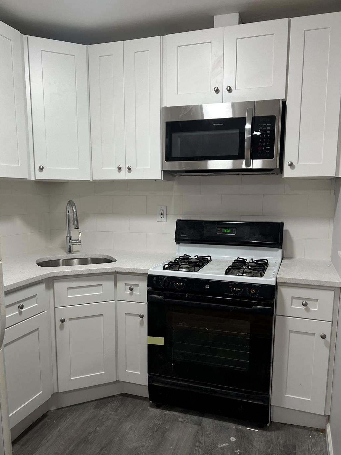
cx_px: 164
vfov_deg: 61.5
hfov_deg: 48.2
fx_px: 381
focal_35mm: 29
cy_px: 248
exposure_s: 1/60
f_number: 1.5
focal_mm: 5.7
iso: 125
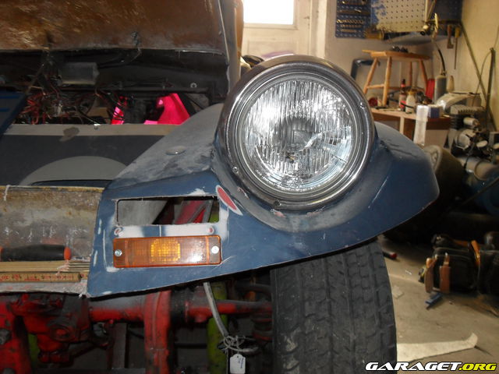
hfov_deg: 52.6
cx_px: 250
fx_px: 505
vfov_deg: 40.7
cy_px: 187
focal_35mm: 35
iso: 200
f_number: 2.8
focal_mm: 6.2
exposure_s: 1/45
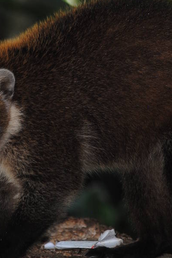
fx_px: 3595
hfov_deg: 2.7
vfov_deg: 4.1
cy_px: 57
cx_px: 91
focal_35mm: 501
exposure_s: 1/60
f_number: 4.8
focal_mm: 125
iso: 200
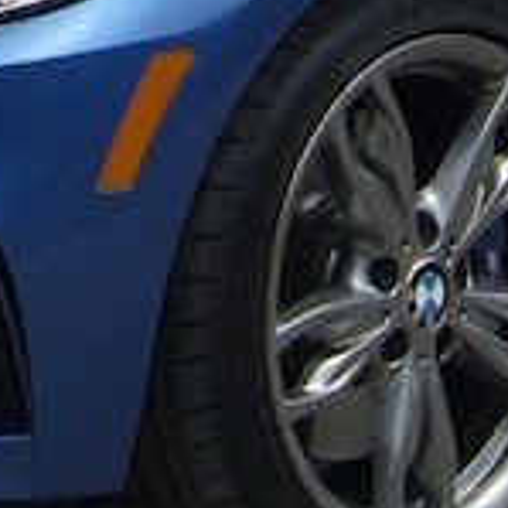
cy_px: -476
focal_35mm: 418
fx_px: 6940
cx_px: 358
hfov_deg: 4.2
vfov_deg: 4.1
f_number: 8
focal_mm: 38
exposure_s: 1/250
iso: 200
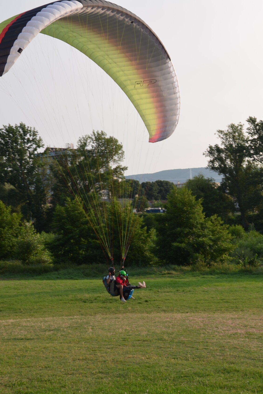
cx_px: 250
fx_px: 800
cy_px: 198
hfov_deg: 18.3
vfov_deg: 27.7
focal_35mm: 73
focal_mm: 32
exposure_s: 1/200
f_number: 7.1
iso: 100
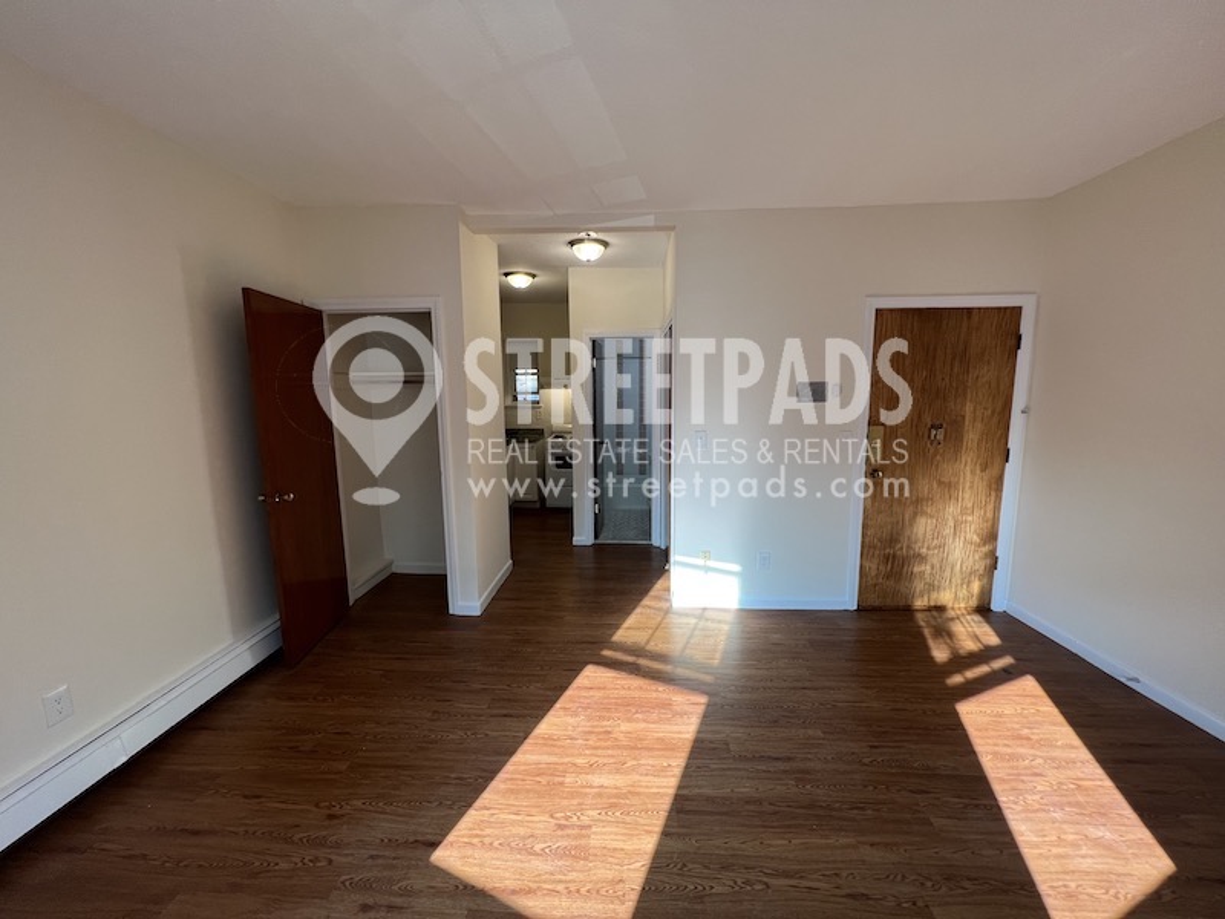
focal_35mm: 13
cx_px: 612
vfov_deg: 89.9
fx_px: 460
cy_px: 460
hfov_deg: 106.2
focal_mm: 1.57
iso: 64
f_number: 1.8
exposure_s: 1/120
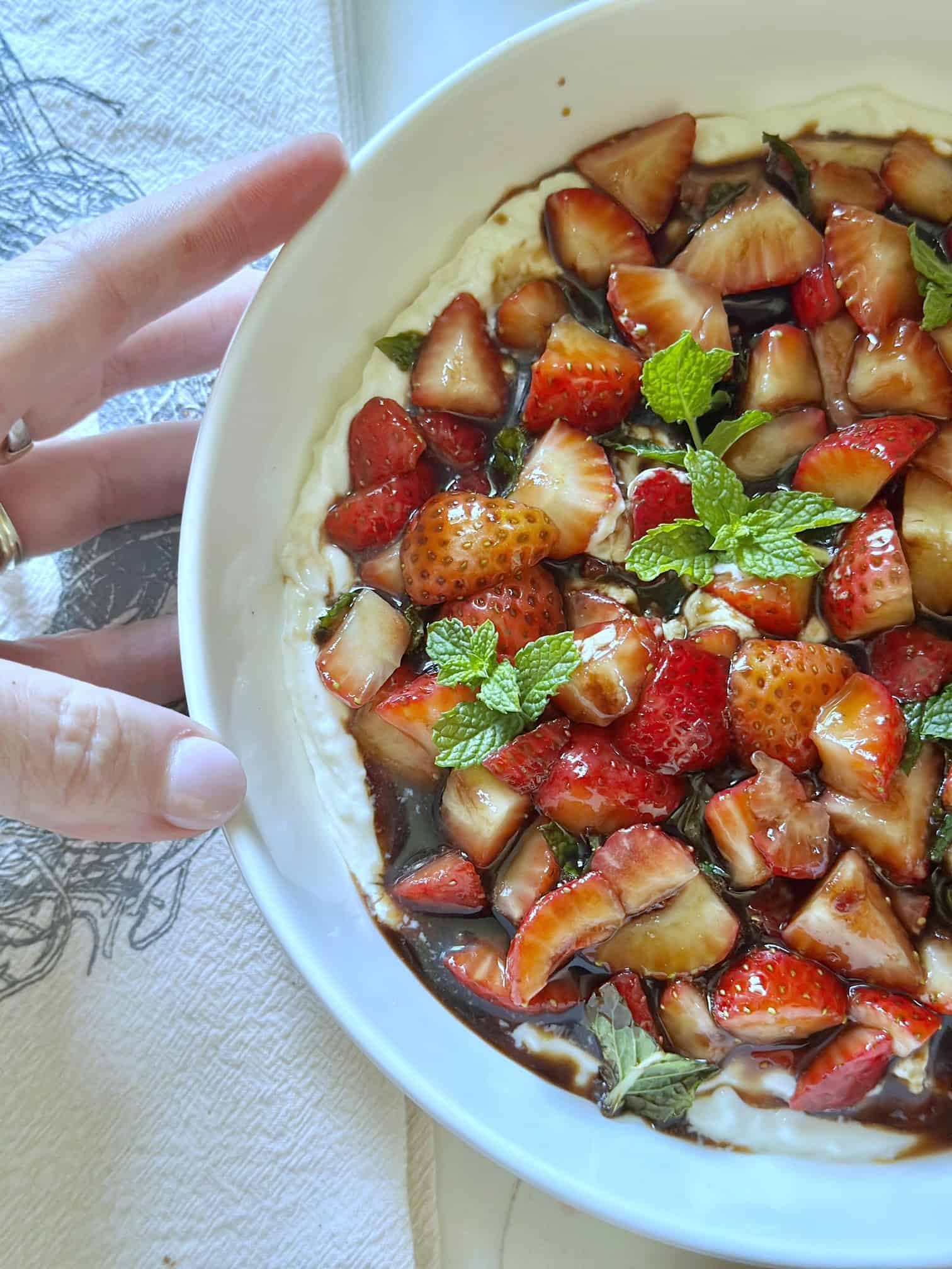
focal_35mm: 48
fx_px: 1760
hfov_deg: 30.3
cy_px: 634
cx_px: 476
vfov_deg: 39.7
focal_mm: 6.9
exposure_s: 1/41
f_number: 1.8
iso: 400
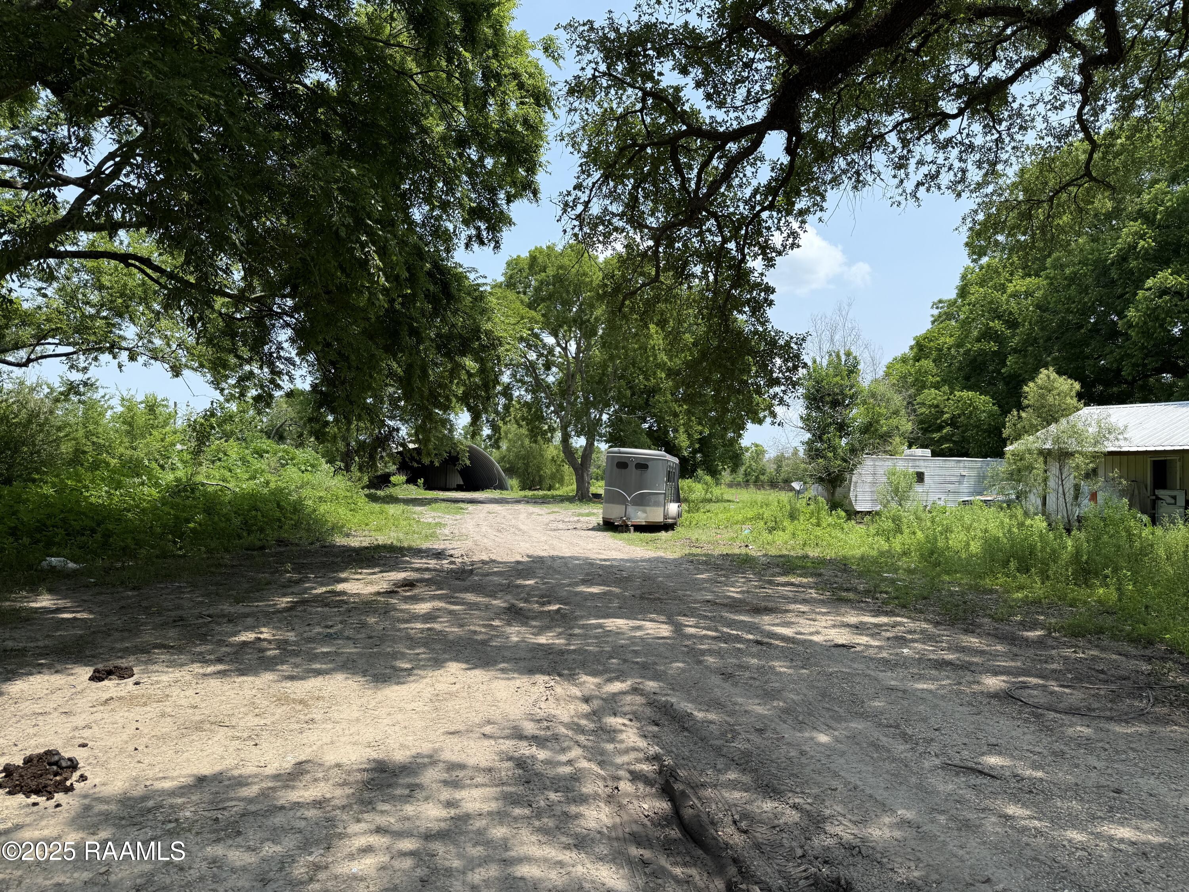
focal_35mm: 24
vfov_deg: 56.8
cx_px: 594
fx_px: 824
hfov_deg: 71.6
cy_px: 446
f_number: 1.78
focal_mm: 6.76
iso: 80
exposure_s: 1/2611
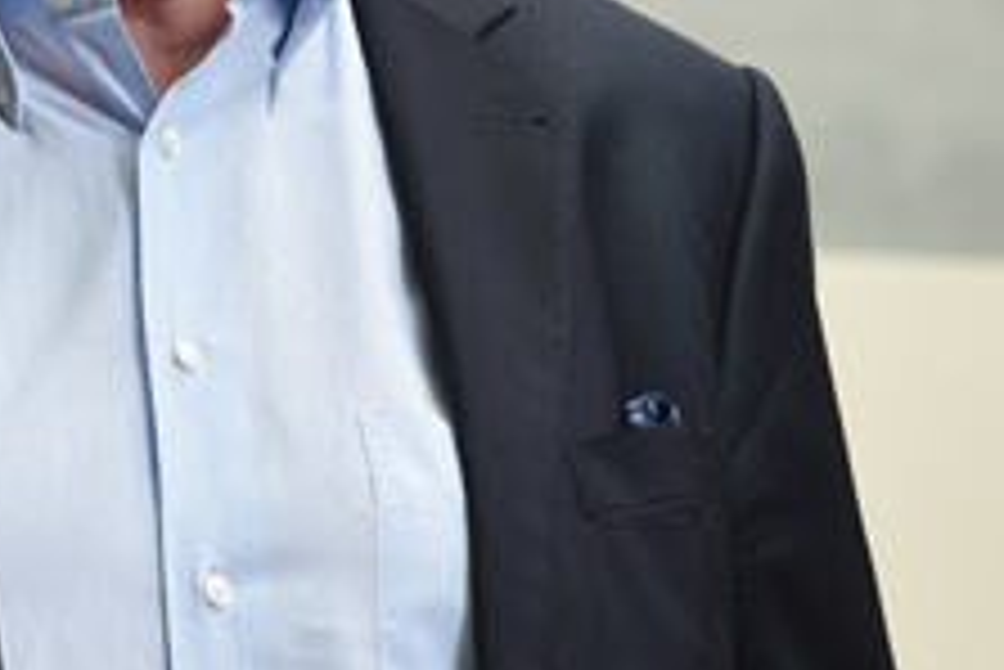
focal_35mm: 488
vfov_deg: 2.8
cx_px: -54
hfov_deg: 4.2
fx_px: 13618
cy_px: -63
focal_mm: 125
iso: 125
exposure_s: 1/100
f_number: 3.2
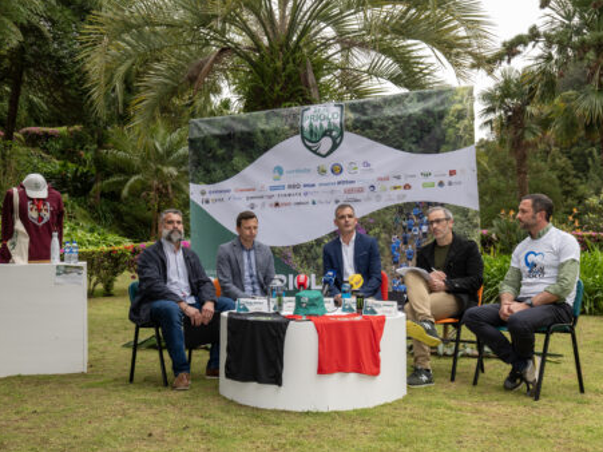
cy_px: 227
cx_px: 295
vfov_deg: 39.6
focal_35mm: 36
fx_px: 627
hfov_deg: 51.4
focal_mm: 33
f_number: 8
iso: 400
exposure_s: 1/200
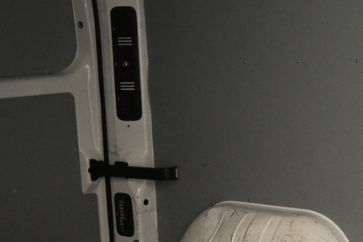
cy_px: 156
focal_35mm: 90
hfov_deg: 21.8
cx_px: 365
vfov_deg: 15.2
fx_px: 907
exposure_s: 1/25
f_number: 5
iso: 2200
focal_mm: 16
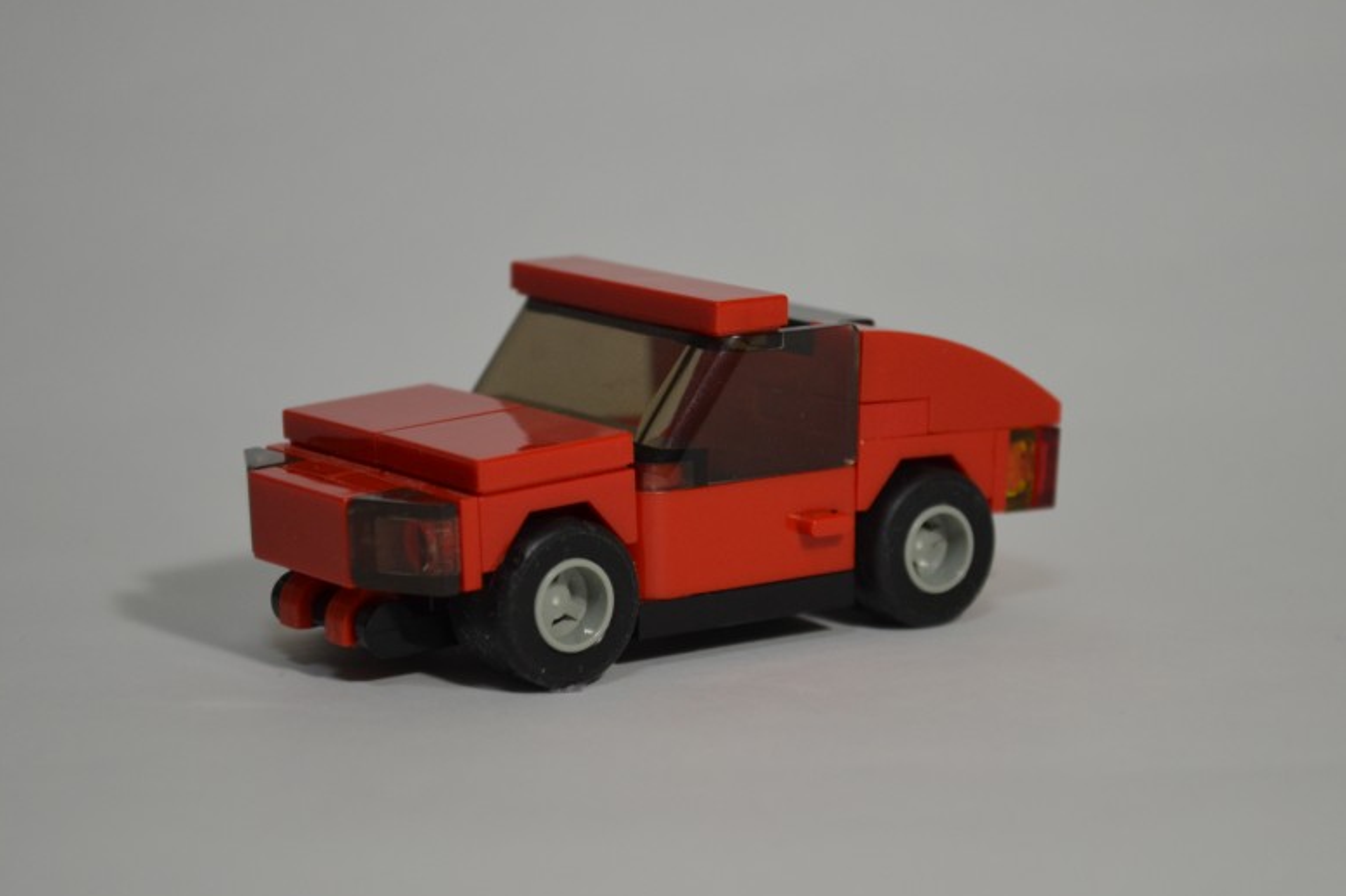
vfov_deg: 12.6
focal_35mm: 109
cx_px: 644
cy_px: 456
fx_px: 4061
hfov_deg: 18.8
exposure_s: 1/60
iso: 560
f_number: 5.6
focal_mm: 55
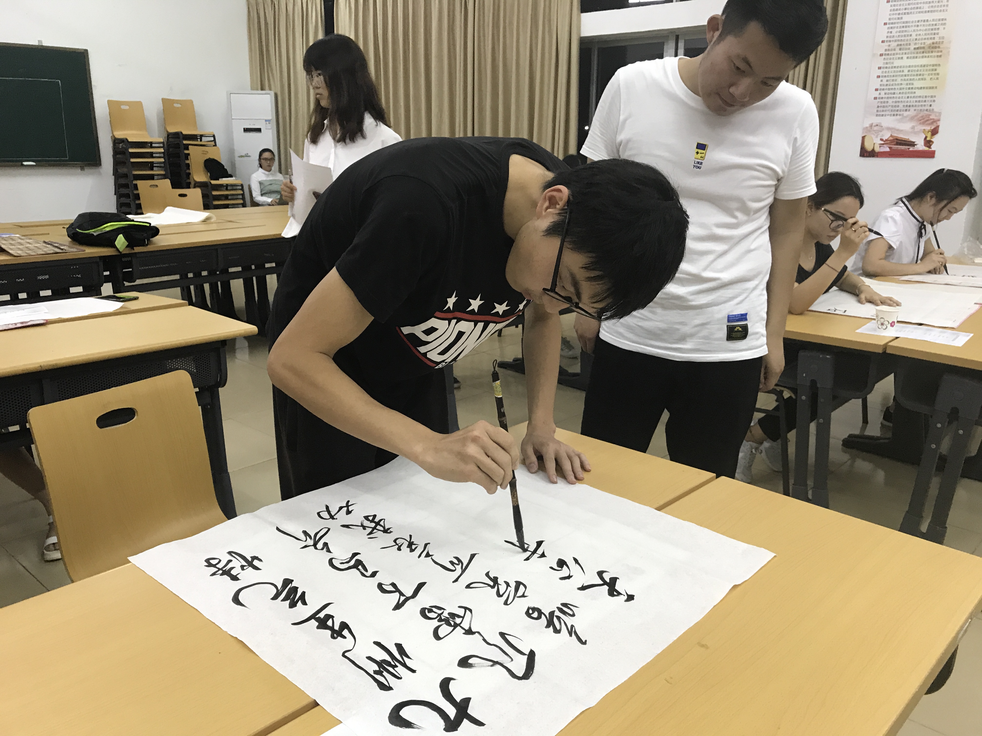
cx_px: 491
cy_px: 368
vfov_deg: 49.7
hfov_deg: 63.4
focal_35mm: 28
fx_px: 794
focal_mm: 3.99
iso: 50
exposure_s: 1/17
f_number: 1.8
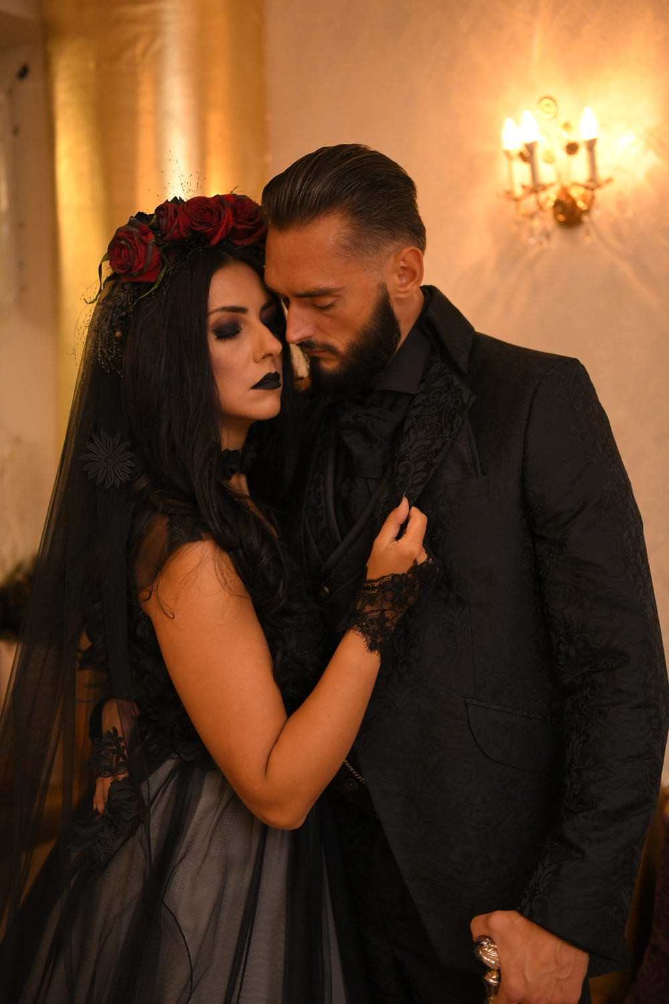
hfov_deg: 30.5
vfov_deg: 44.5
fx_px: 1226
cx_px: 334
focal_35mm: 44
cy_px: 502
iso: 1000
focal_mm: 44
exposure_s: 1/250
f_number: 2.8
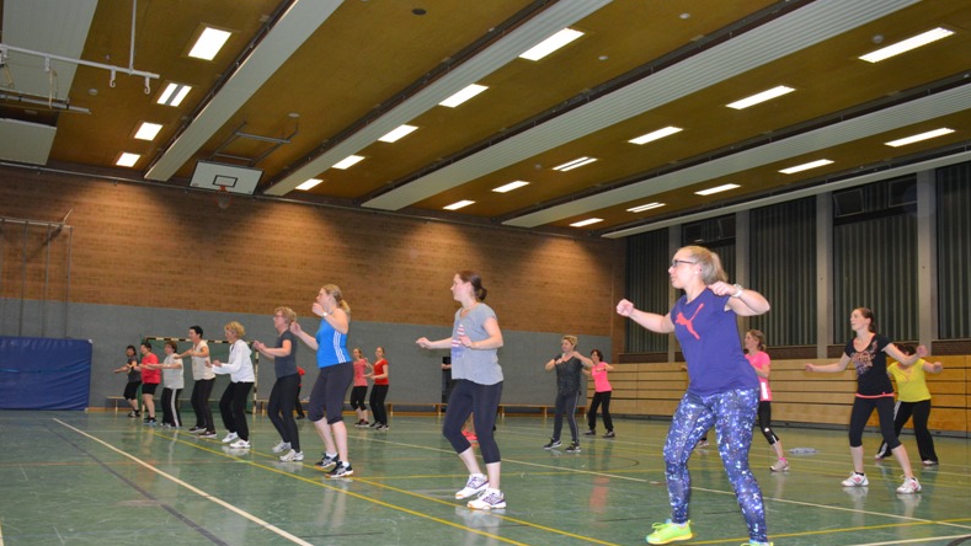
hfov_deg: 56.6
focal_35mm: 35
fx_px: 901
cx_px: 491
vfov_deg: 33.7
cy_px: 316
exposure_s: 1/60
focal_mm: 22
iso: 1000
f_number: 5
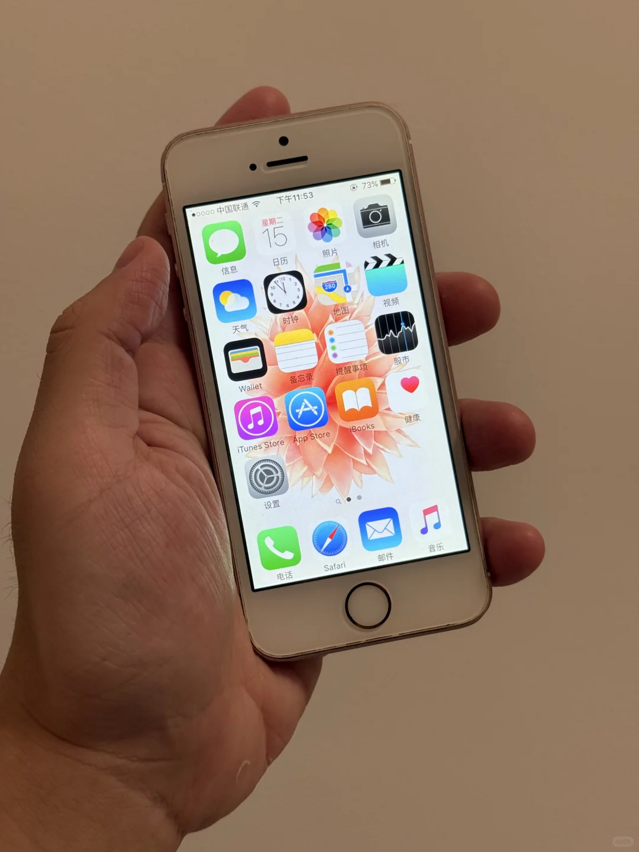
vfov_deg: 39.7
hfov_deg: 30.3
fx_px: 1181
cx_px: 320
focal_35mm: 48
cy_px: 426
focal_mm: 6.76
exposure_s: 1/122
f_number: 1.78
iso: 50
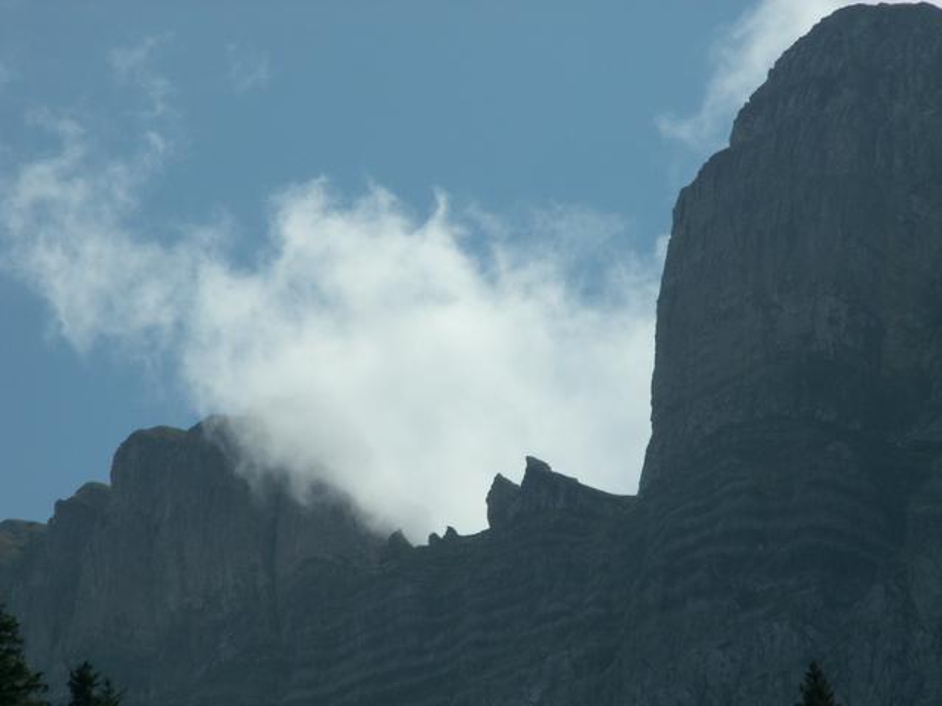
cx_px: 471
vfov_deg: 6.9
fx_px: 5851
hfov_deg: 9.2
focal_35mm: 215
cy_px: 353
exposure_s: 1/320
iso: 50
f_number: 8
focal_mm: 35.22
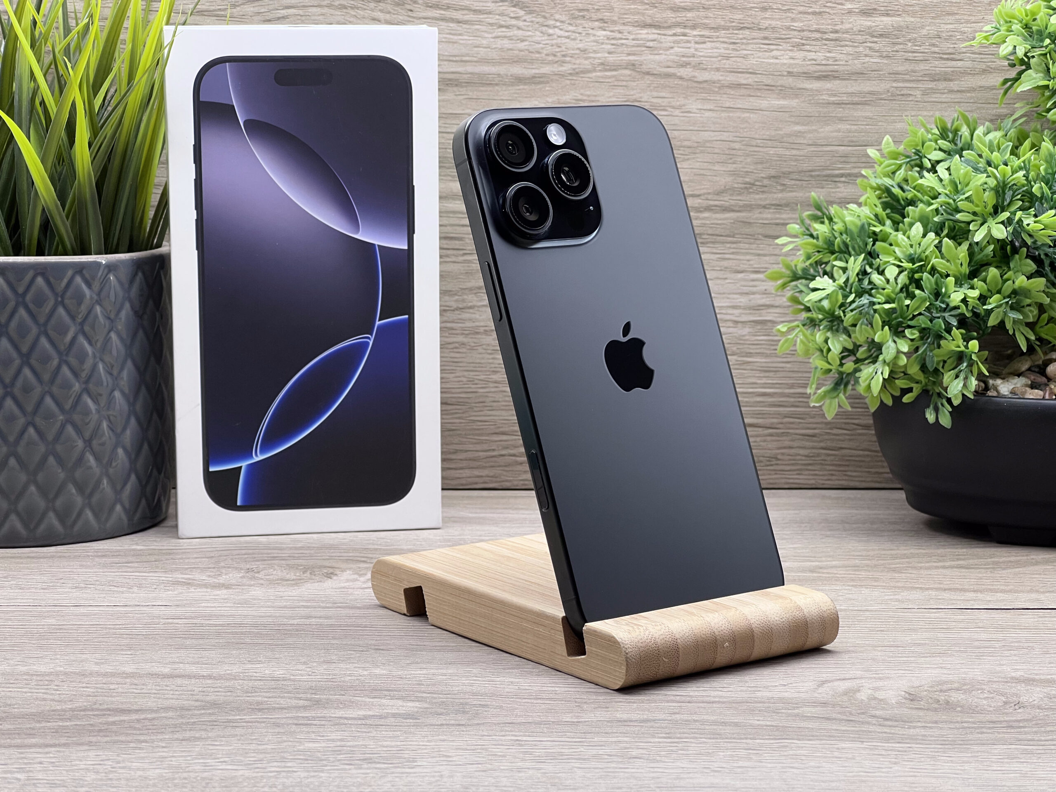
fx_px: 2349
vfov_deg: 19.1
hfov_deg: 25.3
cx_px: 528
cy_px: 396
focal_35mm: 77
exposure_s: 1/100
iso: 80
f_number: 2.8
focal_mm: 9
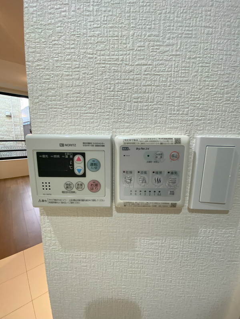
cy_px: 160
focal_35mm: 13
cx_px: 120
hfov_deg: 89.9
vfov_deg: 106.2
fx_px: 120
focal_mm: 1.54
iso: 160
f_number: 2.4
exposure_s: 1/100
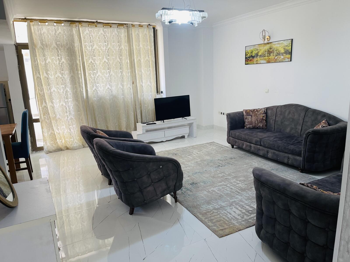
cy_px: 131
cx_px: 175
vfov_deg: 54.9
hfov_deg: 69.4
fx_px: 253
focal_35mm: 25
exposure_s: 1/50
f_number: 1.6
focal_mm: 5.1
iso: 80
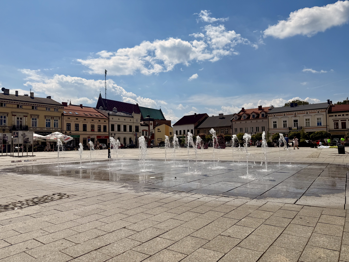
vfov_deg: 56.8
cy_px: 131
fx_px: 242
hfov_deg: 71.6
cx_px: 174
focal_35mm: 24
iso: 80
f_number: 1.78
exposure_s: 1/14286
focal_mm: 6.76
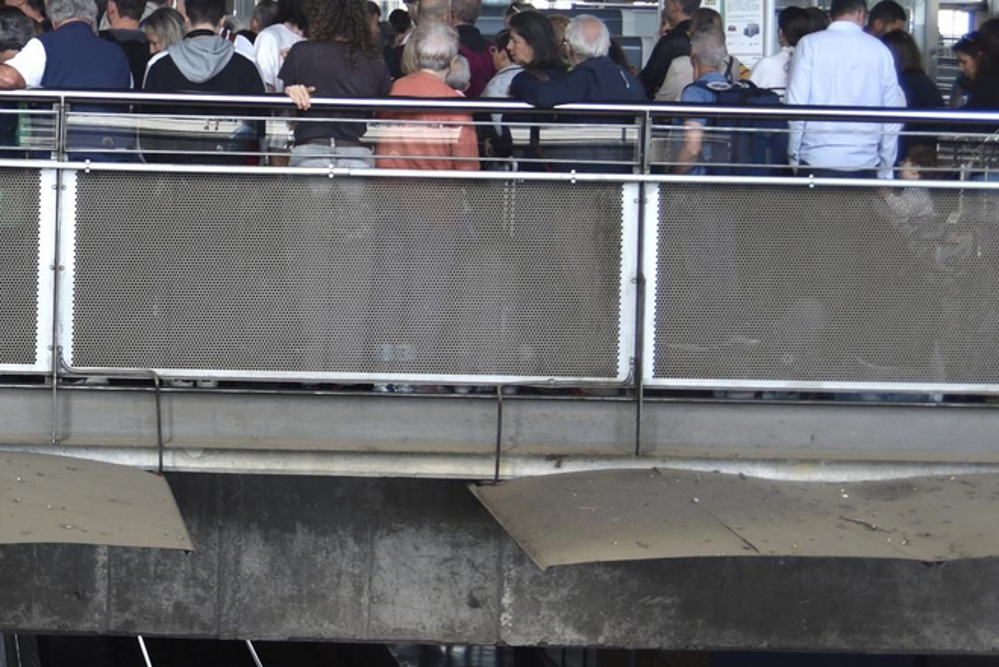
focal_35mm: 102
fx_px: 2832
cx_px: -27
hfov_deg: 19.4
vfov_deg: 13.3
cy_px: 6
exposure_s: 1/200
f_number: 6.3
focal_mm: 42
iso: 500
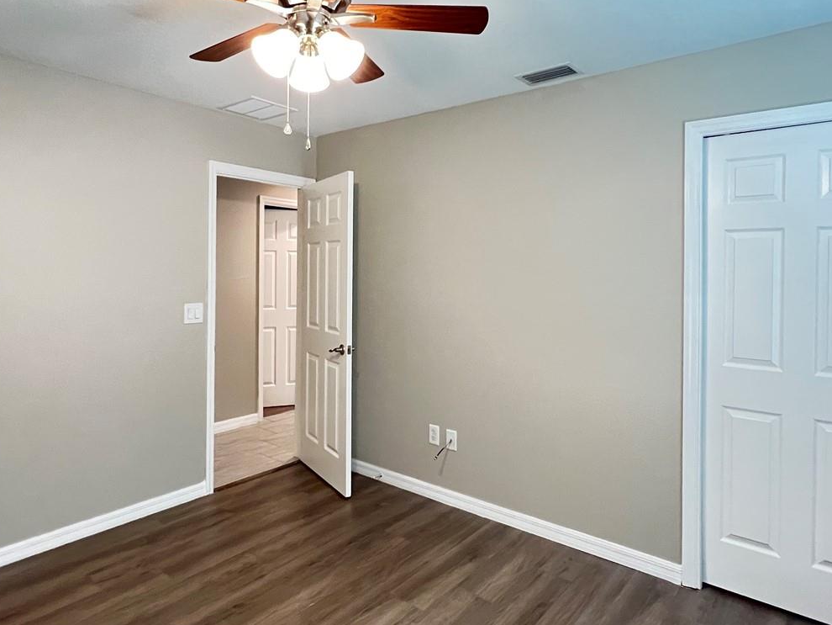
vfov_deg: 63.2
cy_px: 273
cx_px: 391
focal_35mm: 21
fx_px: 505
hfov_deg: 78.9
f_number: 1.8
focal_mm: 1.57
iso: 640
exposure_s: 1/60
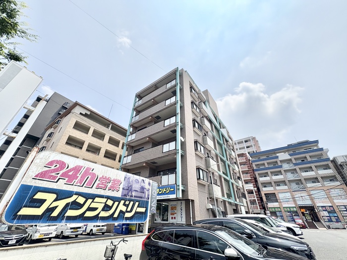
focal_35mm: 14
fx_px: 140
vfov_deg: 85.7
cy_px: 130
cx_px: 174
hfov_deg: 102.1
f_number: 2.2
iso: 50
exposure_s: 1/2770
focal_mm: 2.22
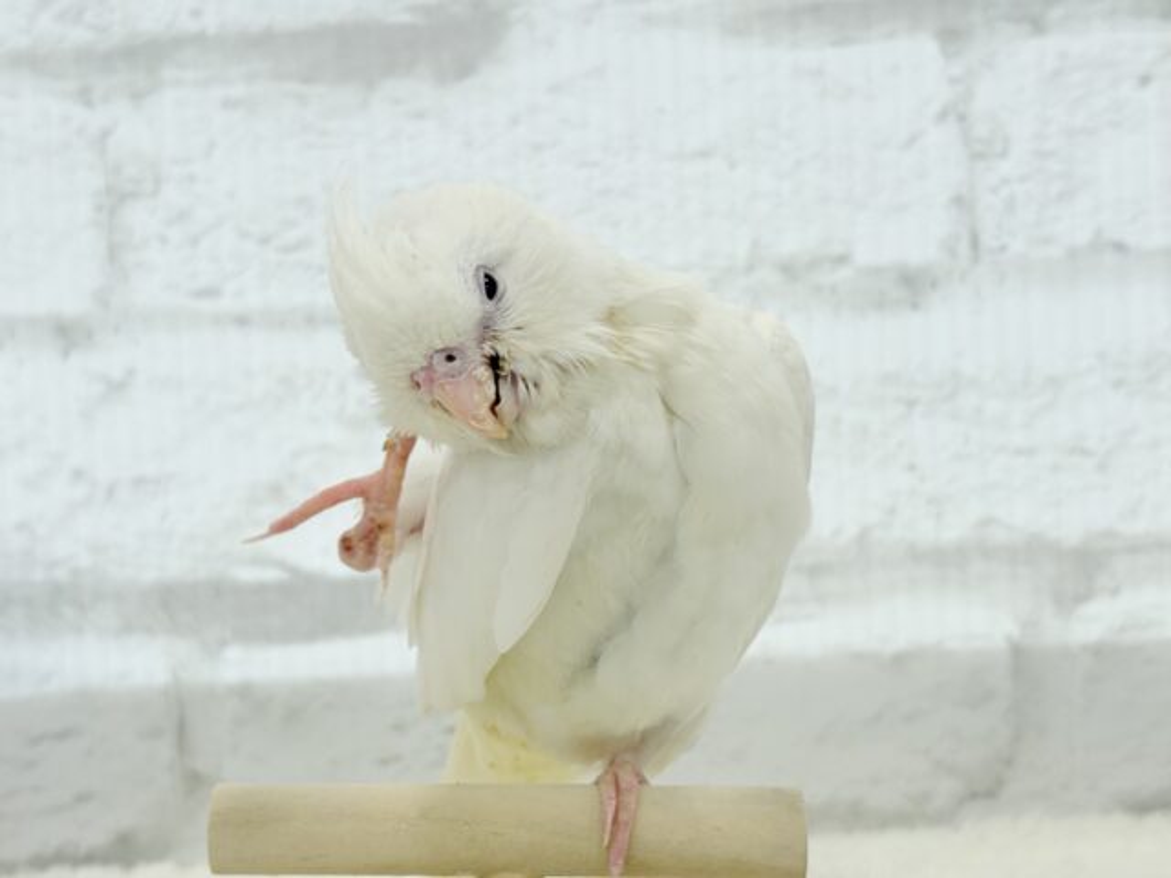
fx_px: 1759
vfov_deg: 28.0
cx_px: 586
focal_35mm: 52
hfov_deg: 36.8
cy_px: 439
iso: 32
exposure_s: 1/100
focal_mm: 5.96
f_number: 1.6
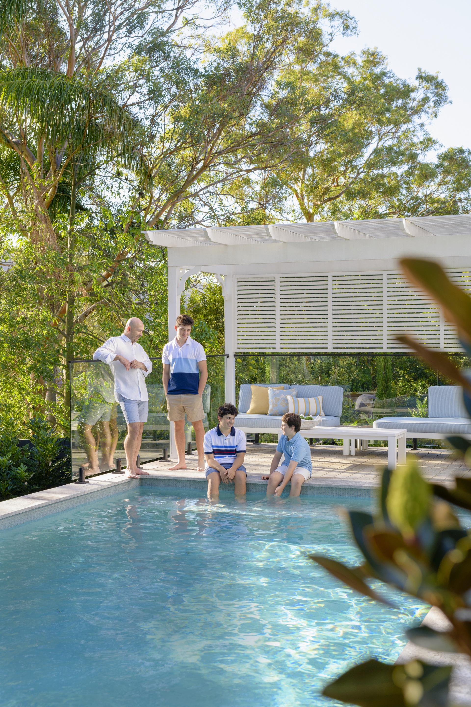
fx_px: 981
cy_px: 354
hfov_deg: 27.0
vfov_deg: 39.6
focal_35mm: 50
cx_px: 236
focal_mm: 50
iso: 200
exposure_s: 1/125
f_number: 6.3
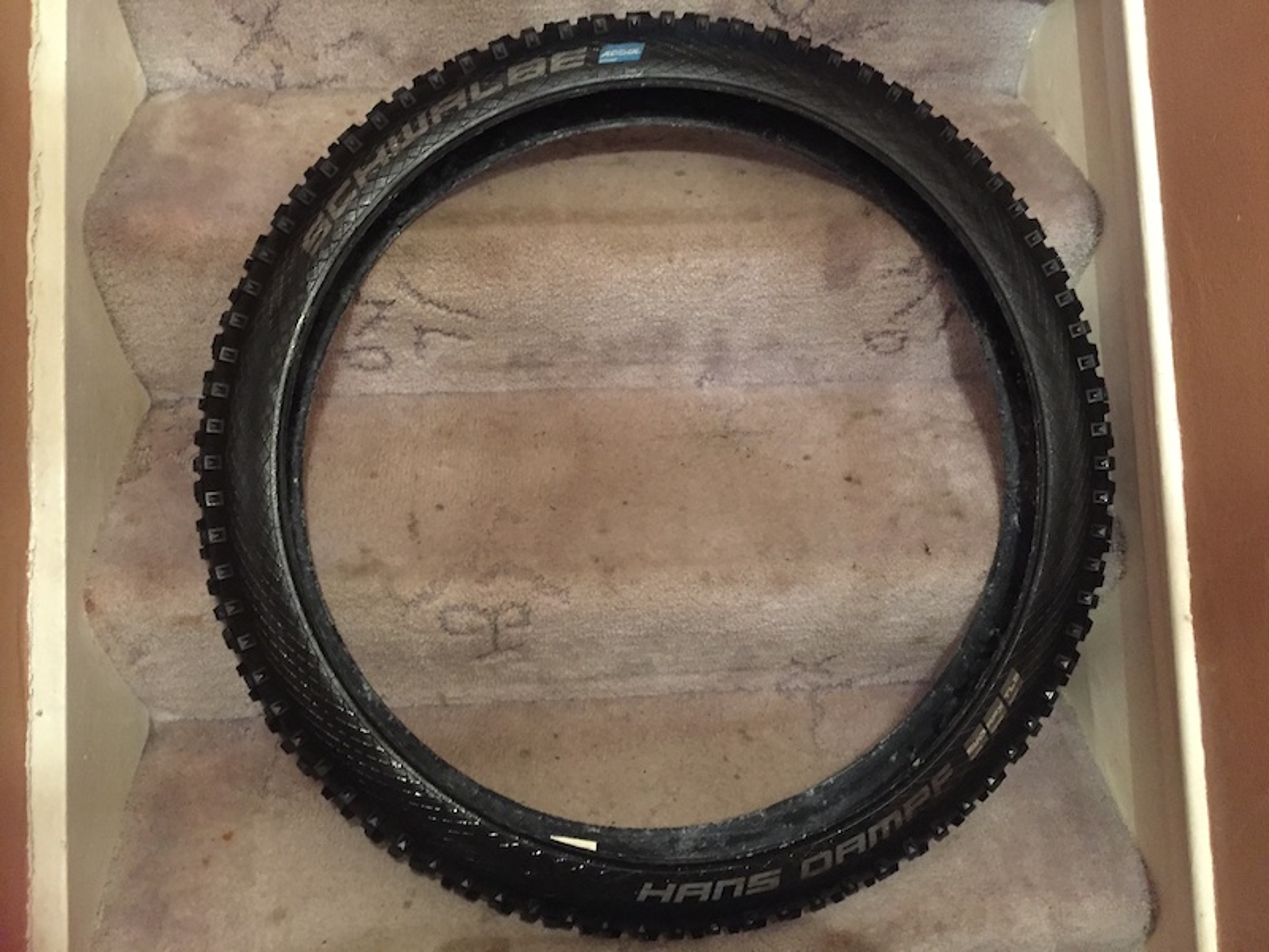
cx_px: 634
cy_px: 476
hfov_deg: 61.7
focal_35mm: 29
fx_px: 1063
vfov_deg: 48.2
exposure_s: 1/17
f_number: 2.2
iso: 640
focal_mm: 4.15
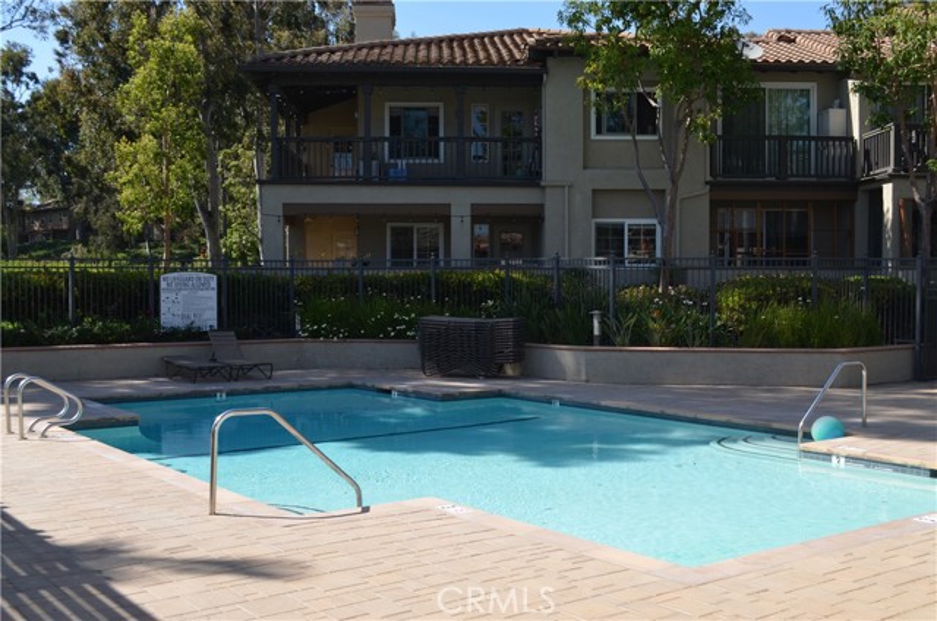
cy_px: 310
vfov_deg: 31.8
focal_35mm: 42
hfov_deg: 46.5
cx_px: 468
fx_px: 1091
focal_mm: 28
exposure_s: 1/200
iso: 100
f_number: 7.1
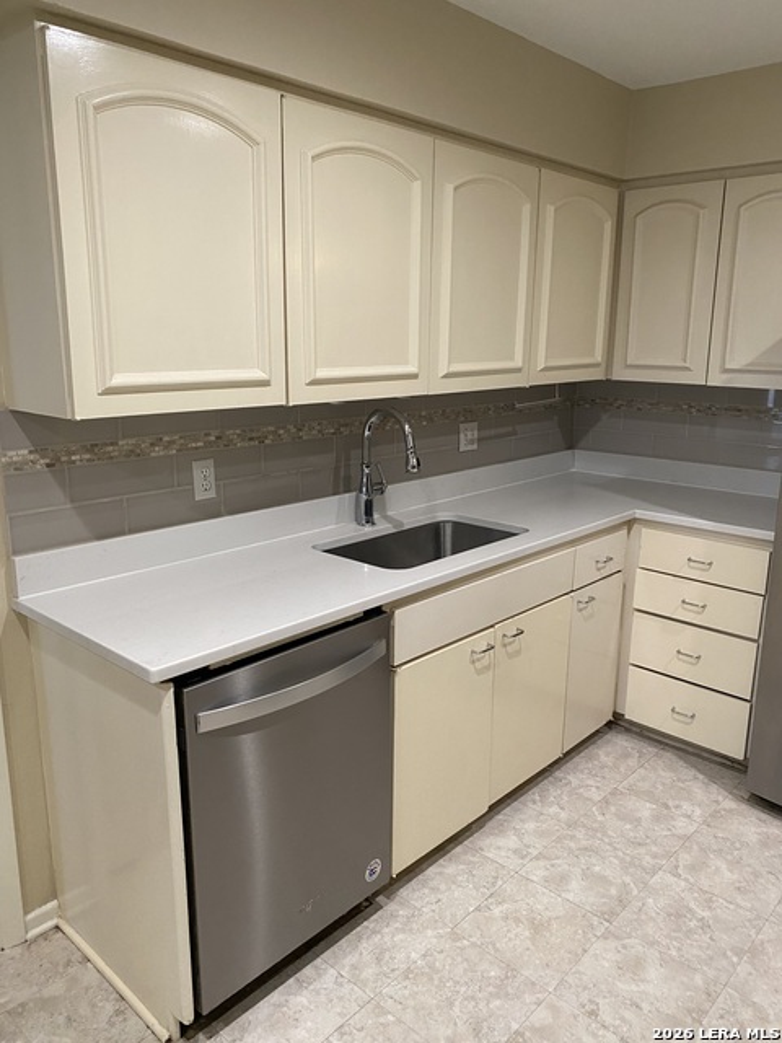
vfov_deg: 67.3
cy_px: 522
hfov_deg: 53.1
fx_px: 783
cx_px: 391
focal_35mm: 26
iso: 250
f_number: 1.8
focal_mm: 4.25
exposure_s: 1/60
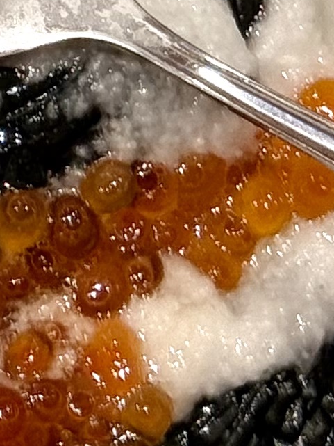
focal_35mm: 302
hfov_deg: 4.8
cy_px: -733
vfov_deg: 6.2
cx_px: -472
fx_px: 3884
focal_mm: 6.76
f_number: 1.78
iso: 64
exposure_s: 1/135
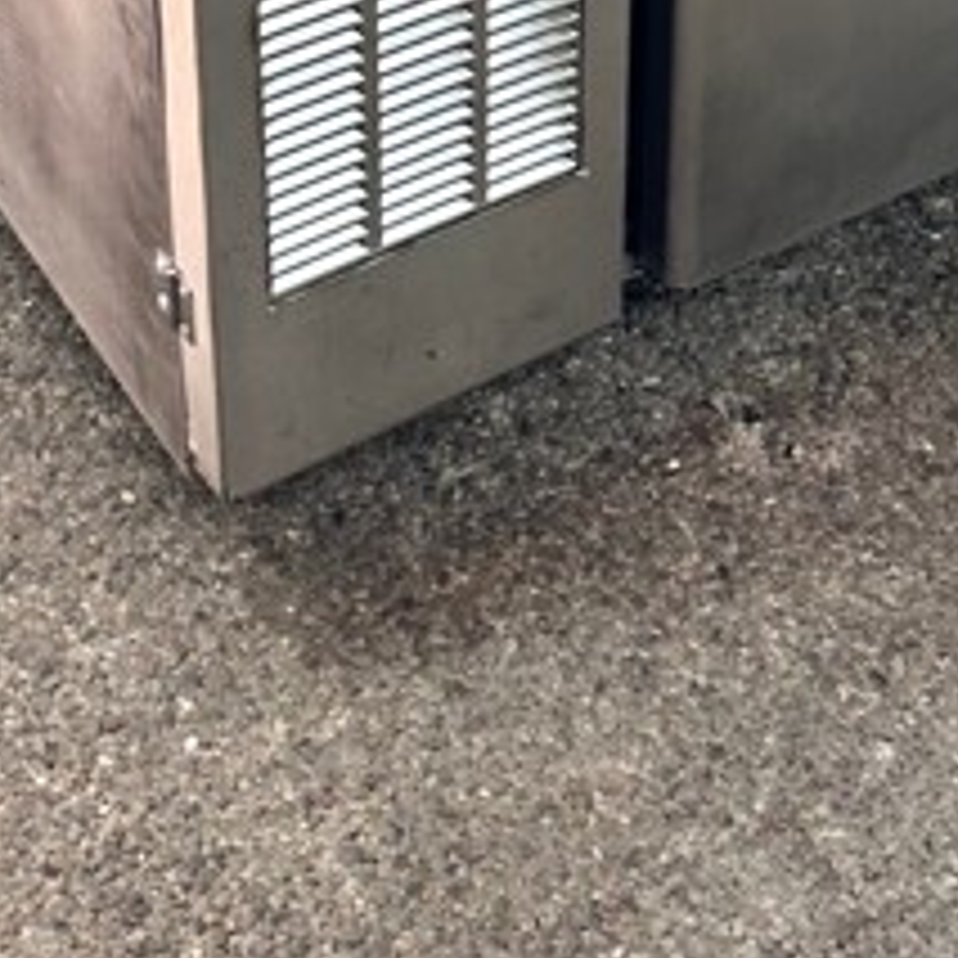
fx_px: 2536
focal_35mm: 81
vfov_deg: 19.2
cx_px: 495
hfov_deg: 21.4
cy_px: -403
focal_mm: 6.86
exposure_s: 1/78
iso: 250
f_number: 1.78
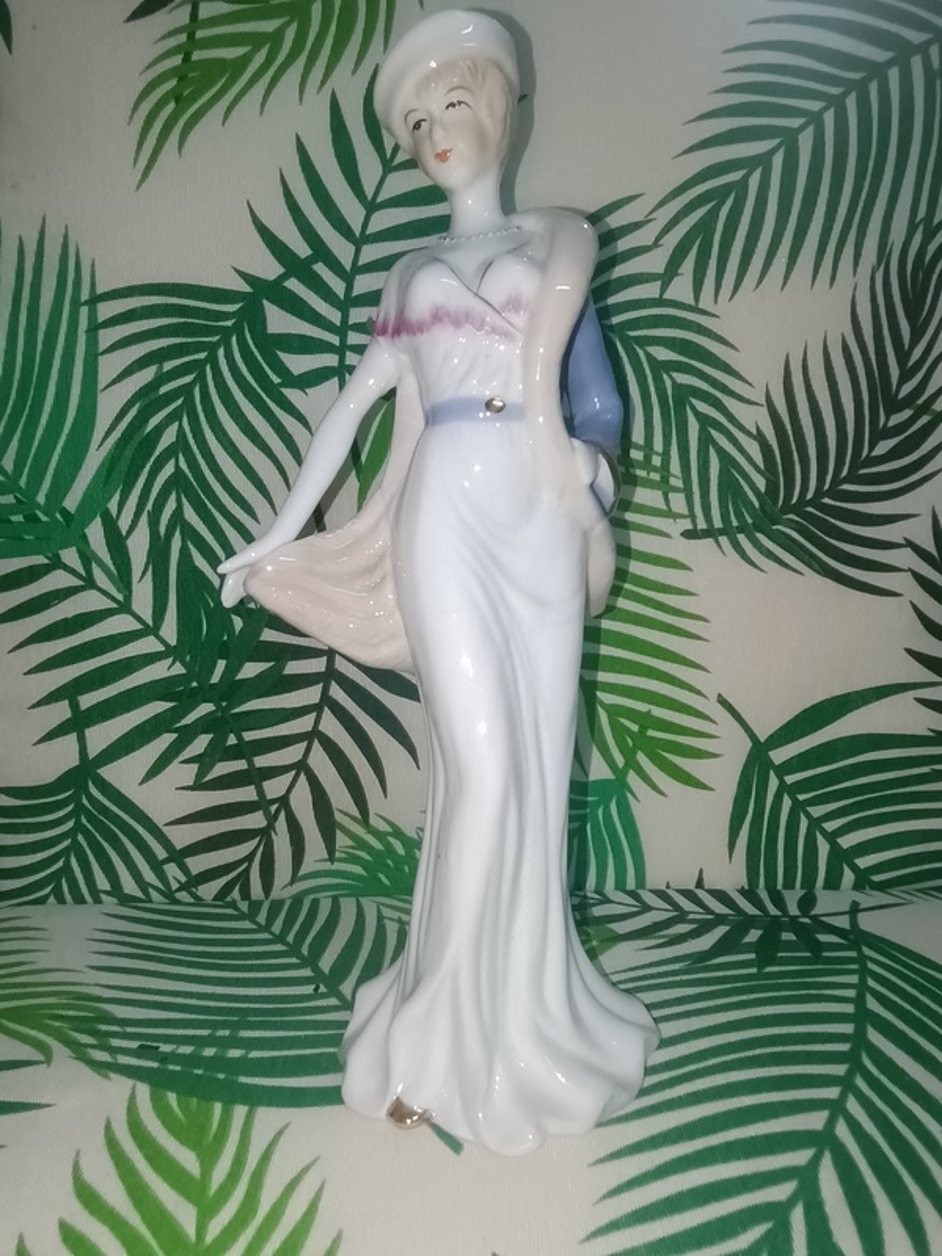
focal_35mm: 16
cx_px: 471
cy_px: 628
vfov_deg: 94.5
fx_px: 581
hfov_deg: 78.1
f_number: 2.2
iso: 395
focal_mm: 1.66
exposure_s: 1/50
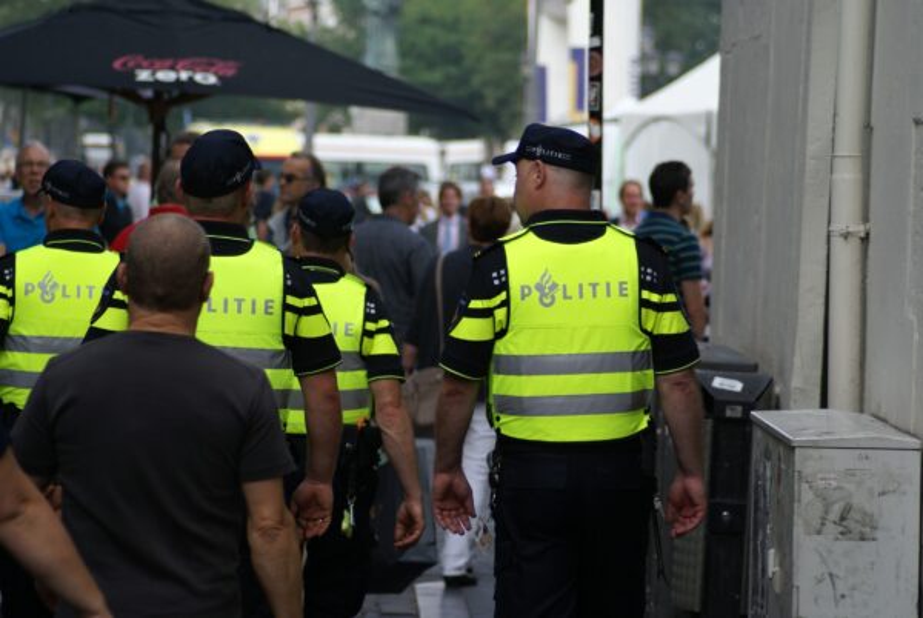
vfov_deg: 7.1
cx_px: 462
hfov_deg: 10.5
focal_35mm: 195
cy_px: 309
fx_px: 5007
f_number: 5
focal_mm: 130
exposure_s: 1/320
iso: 100
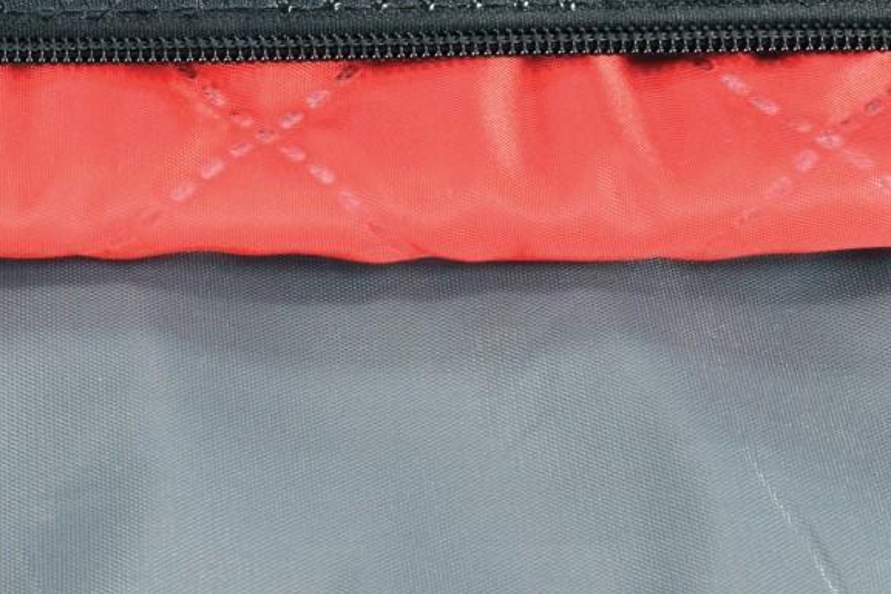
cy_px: -86
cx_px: -5
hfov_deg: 13.7
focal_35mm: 147
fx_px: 3649
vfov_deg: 9.2
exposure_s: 1/20
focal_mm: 35
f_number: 14
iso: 1600
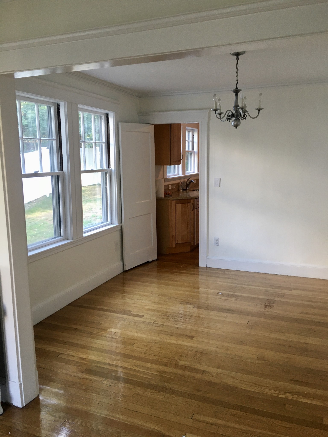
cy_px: 218
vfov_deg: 61.7
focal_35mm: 29
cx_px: 164
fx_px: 366
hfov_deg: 48.2
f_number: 2.2
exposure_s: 1/30
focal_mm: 4.15
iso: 80
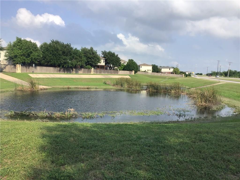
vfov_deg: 45.4
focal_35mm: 31
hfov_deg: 58.4
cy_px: 90
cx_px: 120
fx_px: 215
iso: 25
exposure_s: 1/1018
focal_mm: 3.3
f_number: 2.4
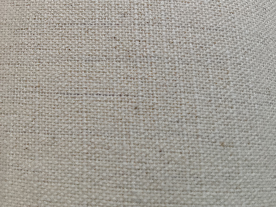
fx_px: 215
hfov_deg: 65.3
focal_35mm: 27
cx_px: 143
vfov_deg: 51.3
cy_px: 100
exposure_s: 1/100
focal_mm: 2.78
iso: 250
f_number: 2
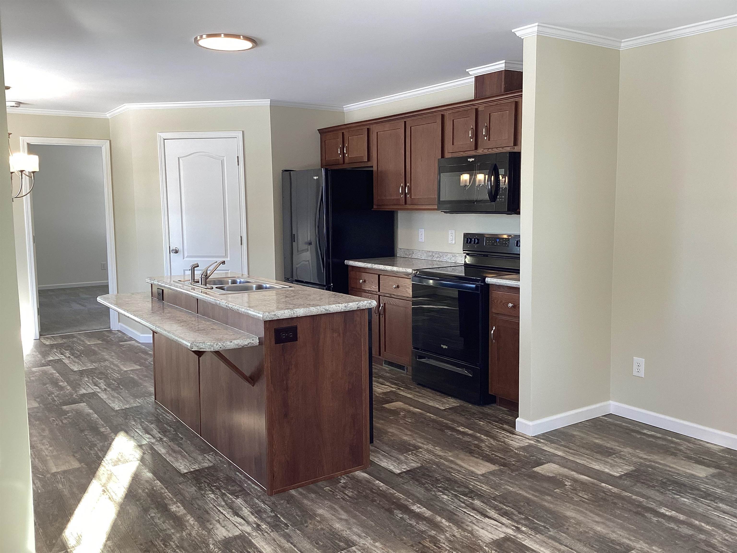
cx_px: 368
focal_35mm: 31
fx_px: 660
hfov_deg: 58.4
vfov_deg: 45.4
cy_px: 276
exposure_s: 1/60
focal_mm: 3.3
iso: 50
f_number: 2.4
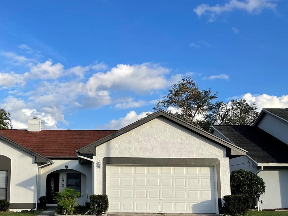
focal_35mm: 42
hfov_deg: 44.0
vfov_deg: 34.0
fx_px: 350
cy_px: 148
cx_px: 91
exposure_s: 1/2681
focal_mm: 4.2
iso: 32
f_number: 1.6
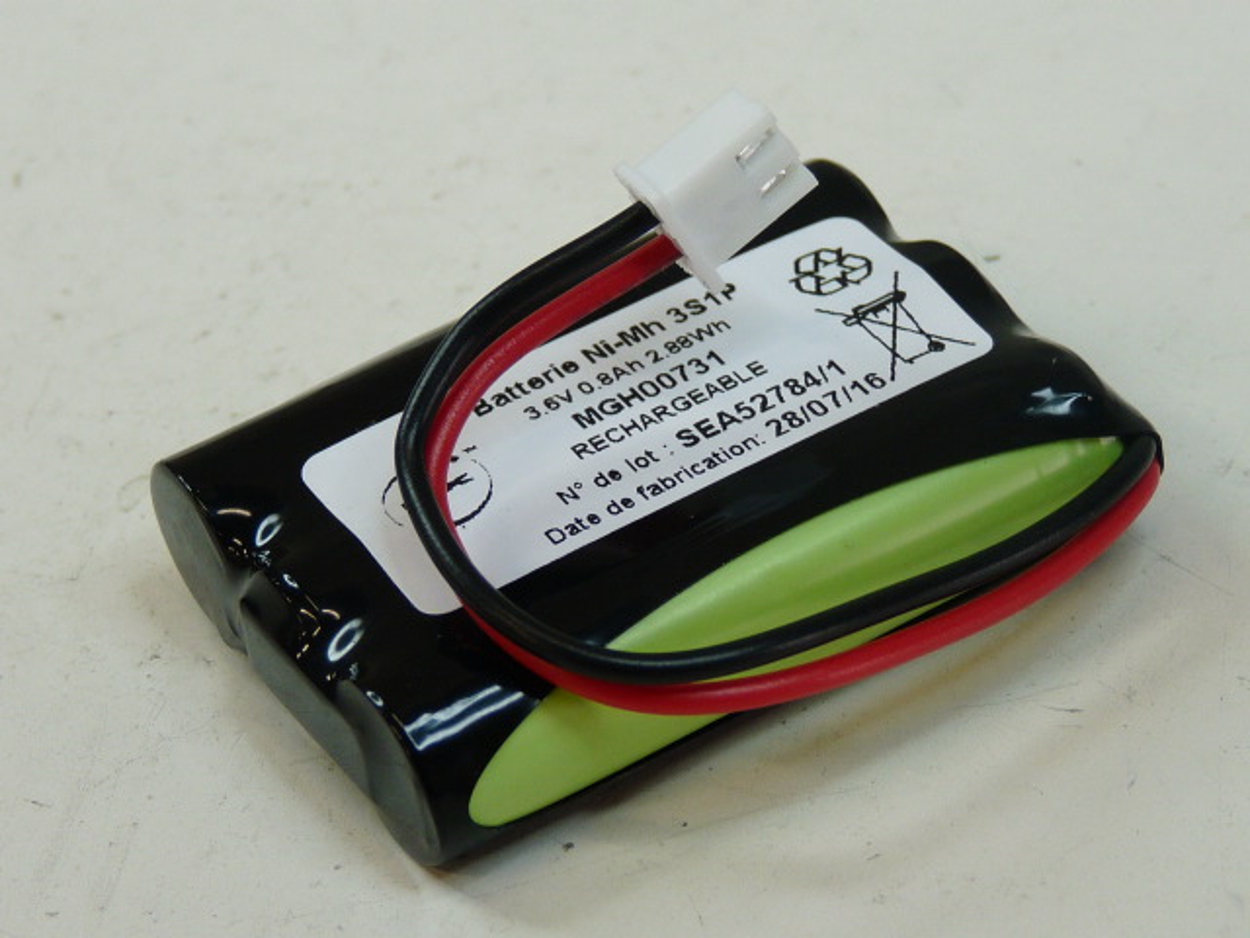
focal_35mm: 115
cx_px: 625
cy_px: 469
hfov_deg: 17.1
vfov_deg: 12.9
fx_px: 4153
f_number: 3.4
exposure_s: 1/40
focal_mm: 11.5
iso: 100
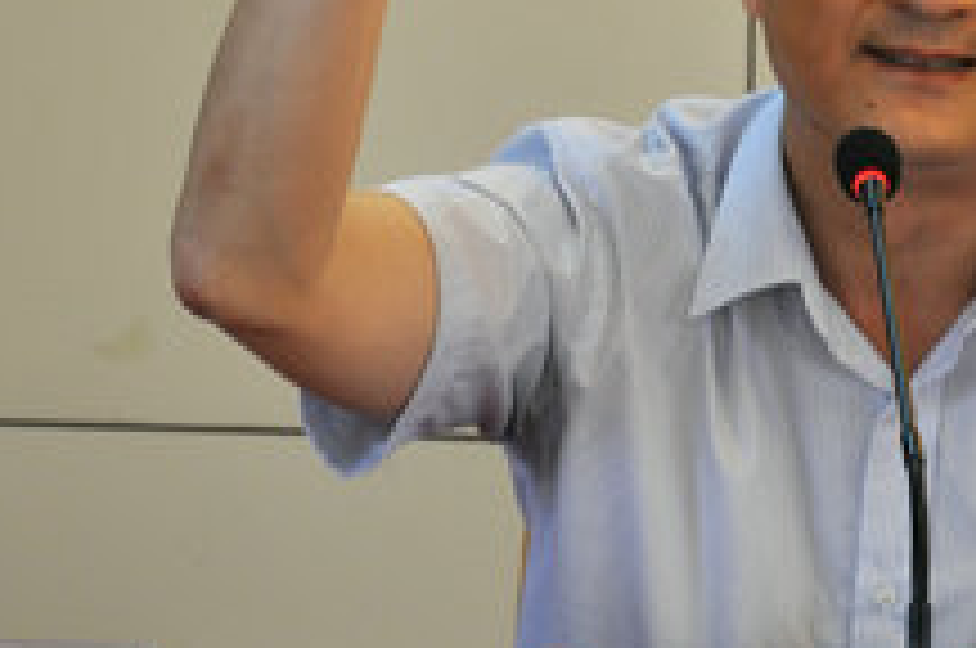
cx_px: 643
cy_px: 40
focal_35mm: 447
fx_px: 12101
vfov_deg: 3.1
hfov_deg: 4.6
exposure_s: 1/8
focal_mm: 98
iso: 200
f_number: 5.6
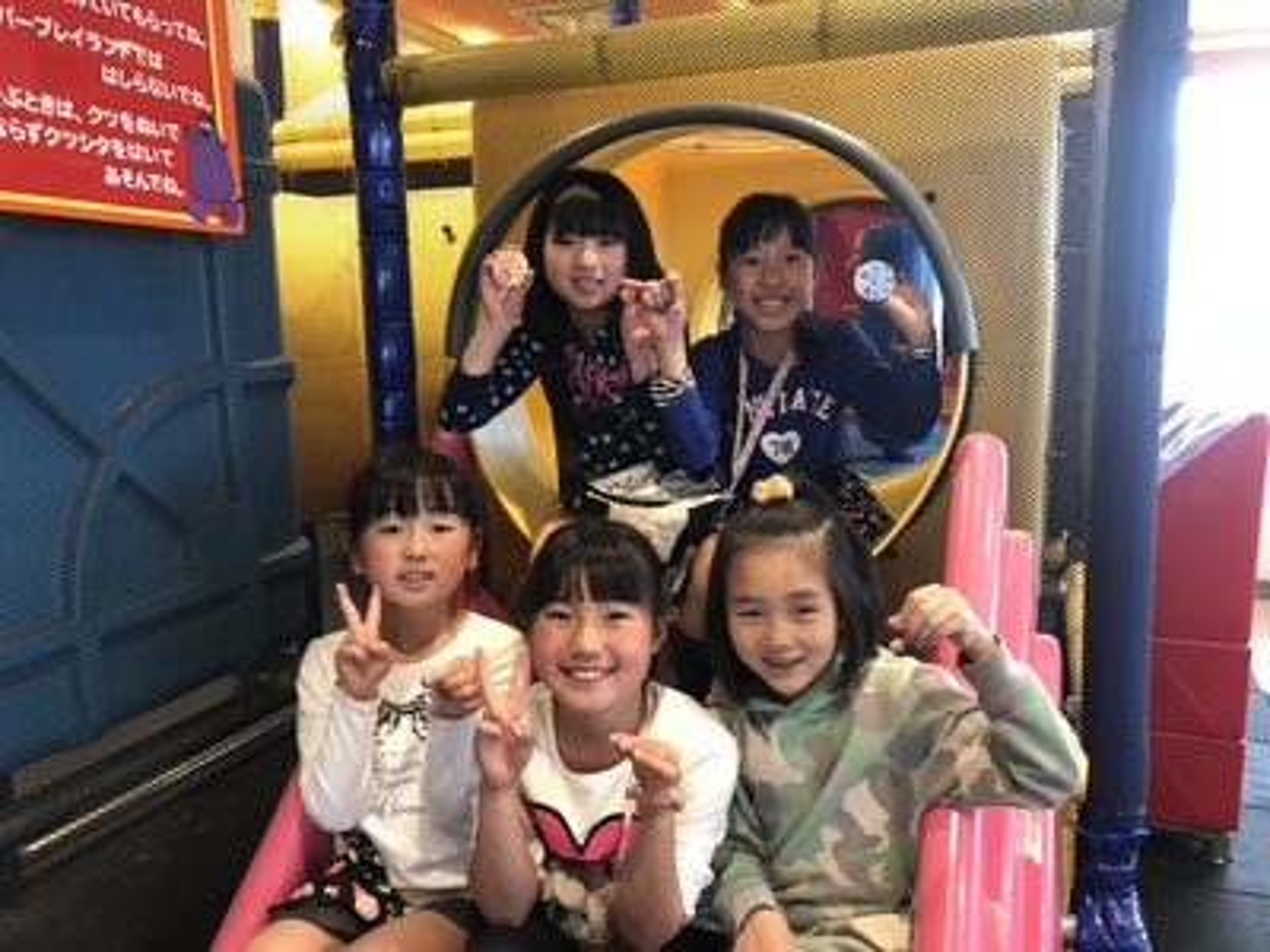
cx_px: 635
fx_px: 1027
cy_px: 476
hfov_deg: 63.4
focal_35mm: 28
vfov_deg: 49.7
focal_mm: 3.99
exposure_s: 1/30
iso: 64
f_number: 1.8
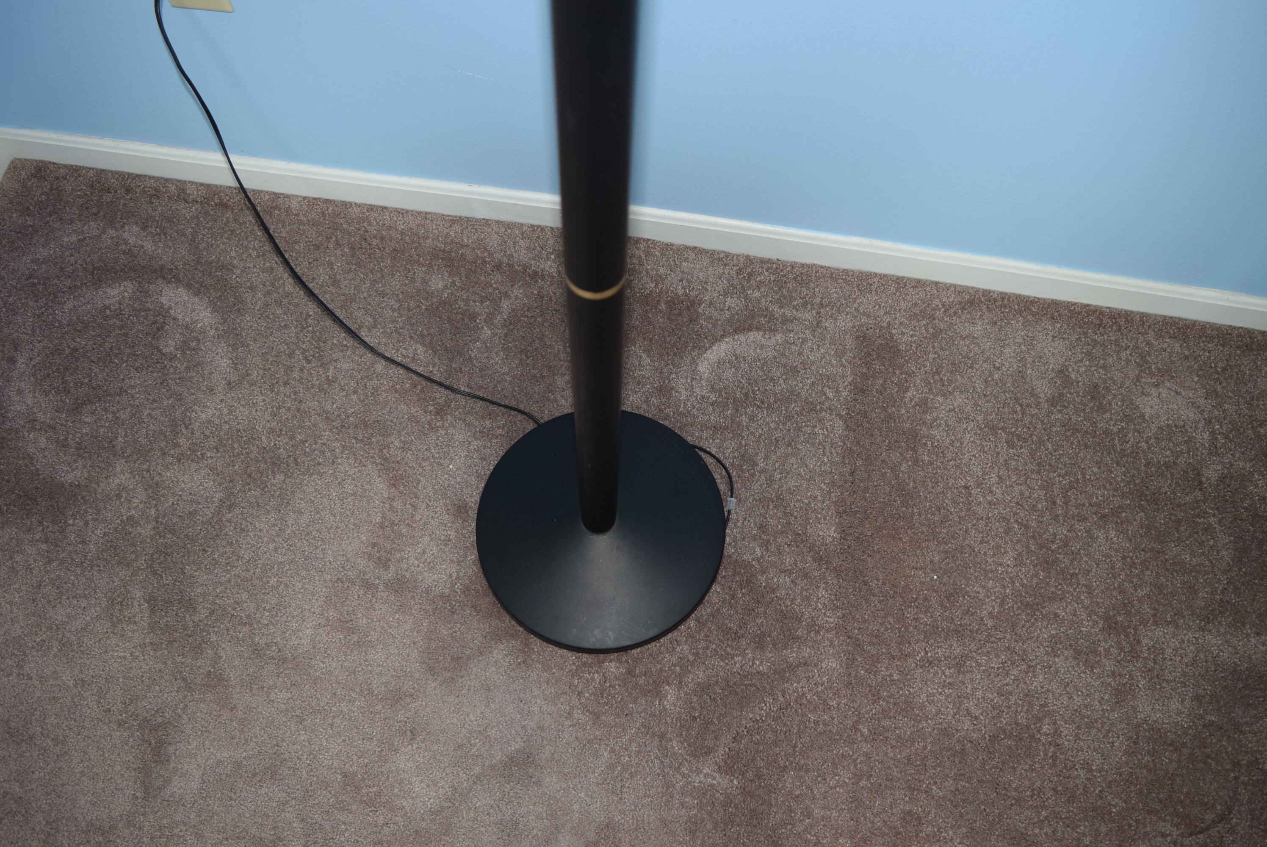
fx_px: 1057
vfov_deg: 43.7
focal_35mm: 30
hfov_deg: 61.9
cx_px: 634
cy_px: 424
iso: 800
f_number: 4
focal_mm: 20
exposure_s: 1/60
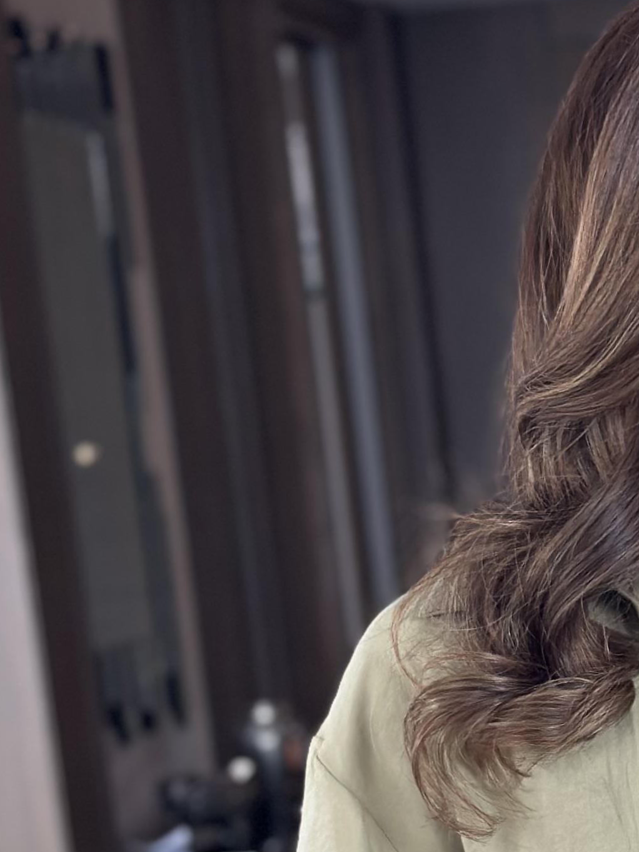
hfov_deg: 10.2
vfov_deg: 13.6
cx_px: 862
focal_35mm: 142
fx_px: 3496
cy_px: 911
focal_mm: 6.86
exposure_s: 1/120
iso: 160
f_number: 1.78
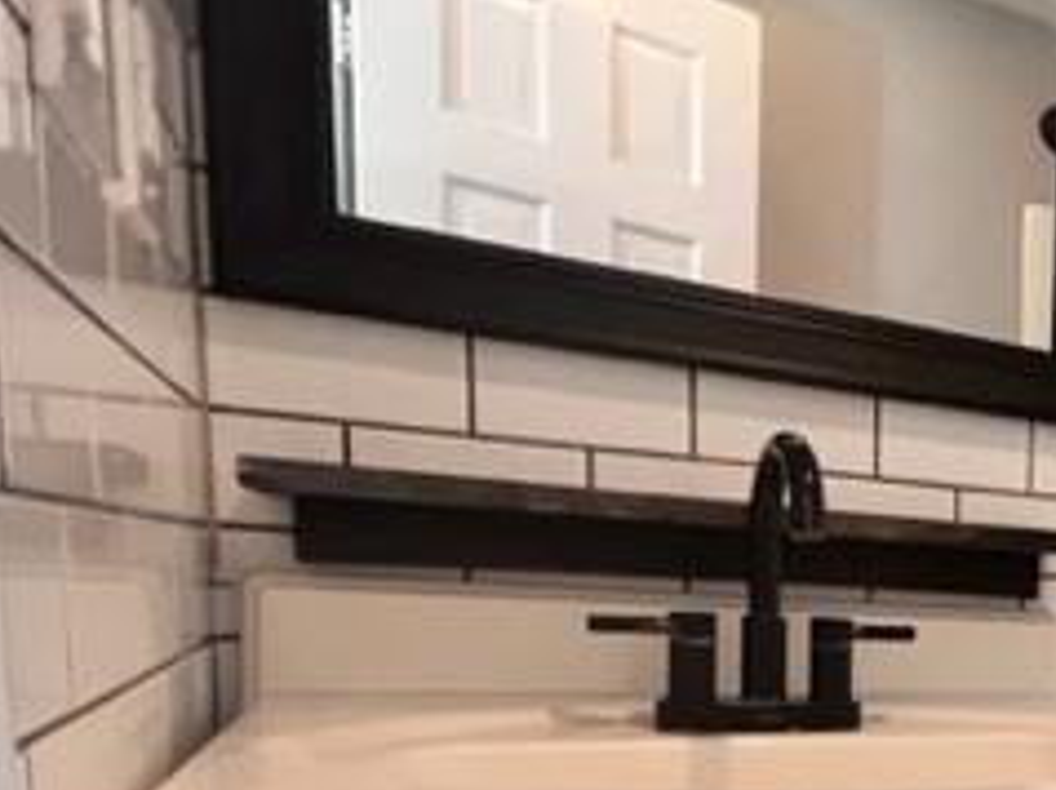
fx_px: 1067
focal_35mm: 35
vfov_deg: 37.5
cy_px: 737
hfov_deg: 38.5
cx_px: 1273
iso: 400
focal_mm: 1.57
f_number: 1.8
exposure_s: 1/60
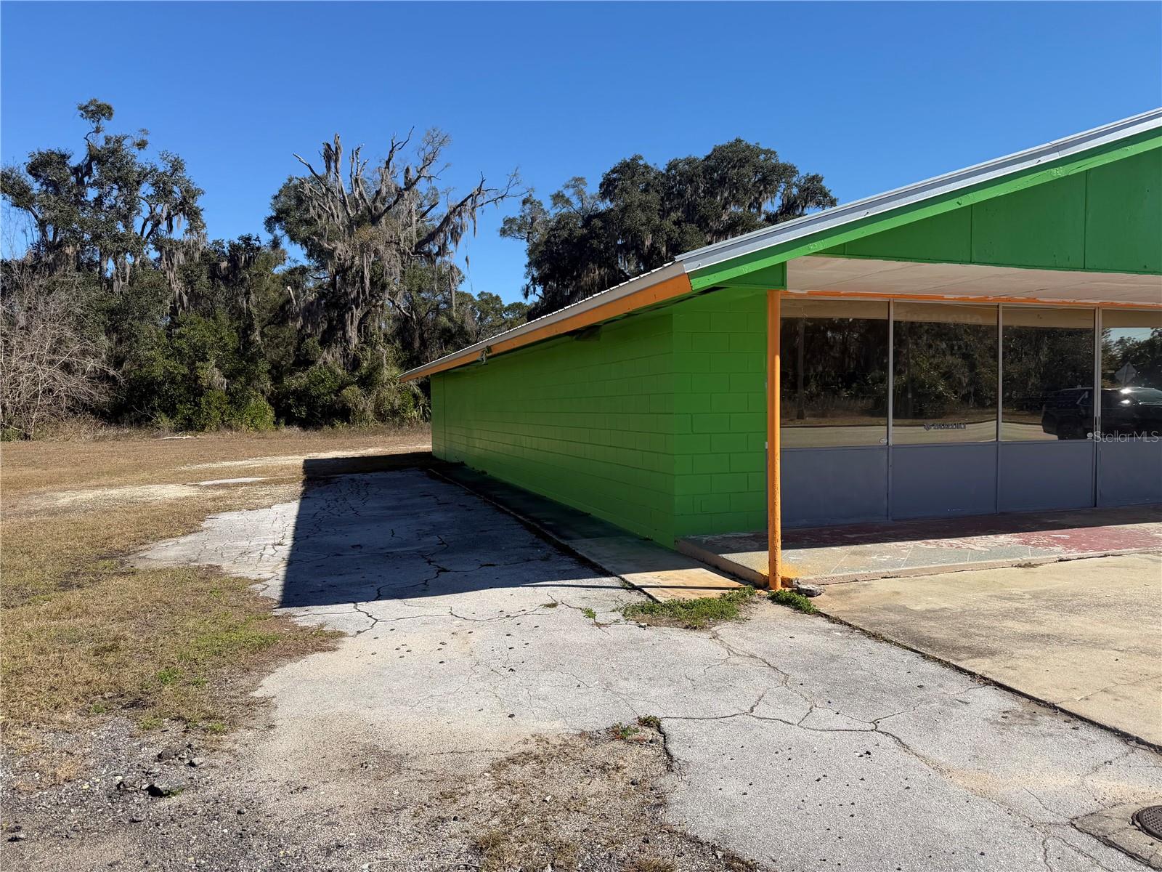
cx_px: 581
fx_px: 806
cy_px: 436
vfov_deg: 56.8
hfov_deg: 71.6
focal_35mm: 24
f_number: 1.78
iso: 80
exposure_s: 1/4405
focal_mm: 6.76
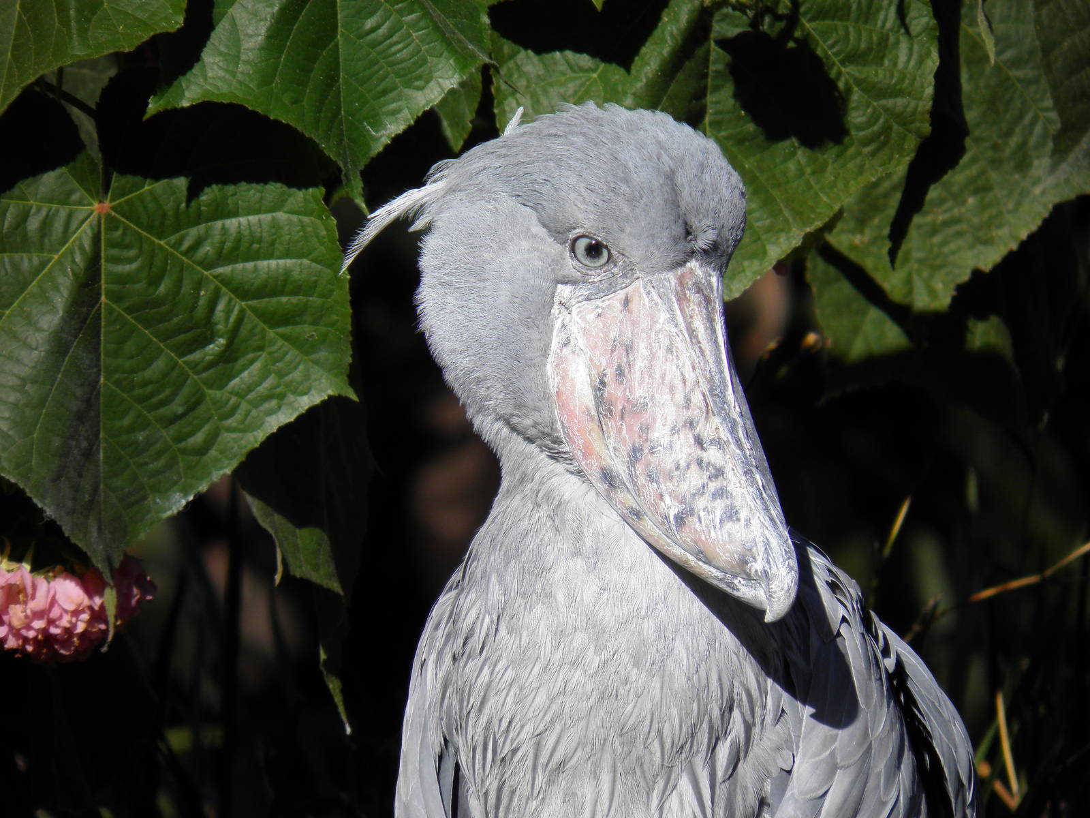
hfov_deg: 2.7
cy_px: 409
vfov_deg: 2.0
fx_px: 23018
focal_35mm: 731
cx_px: 545
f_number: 5.4
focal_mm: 131.2
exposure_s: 1/500
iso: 50
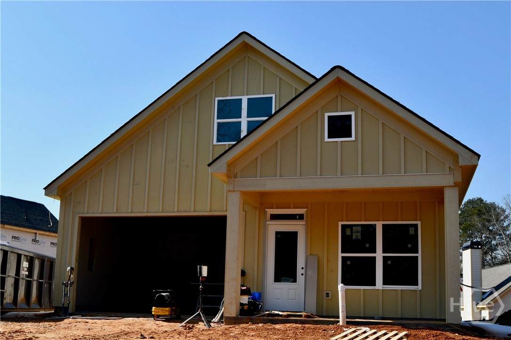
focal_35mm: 36
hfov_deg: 53.1
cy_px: 170
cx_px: 256
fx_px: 511
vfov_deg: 36.9
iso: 100
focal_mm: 24
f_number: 8
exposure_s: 1/250
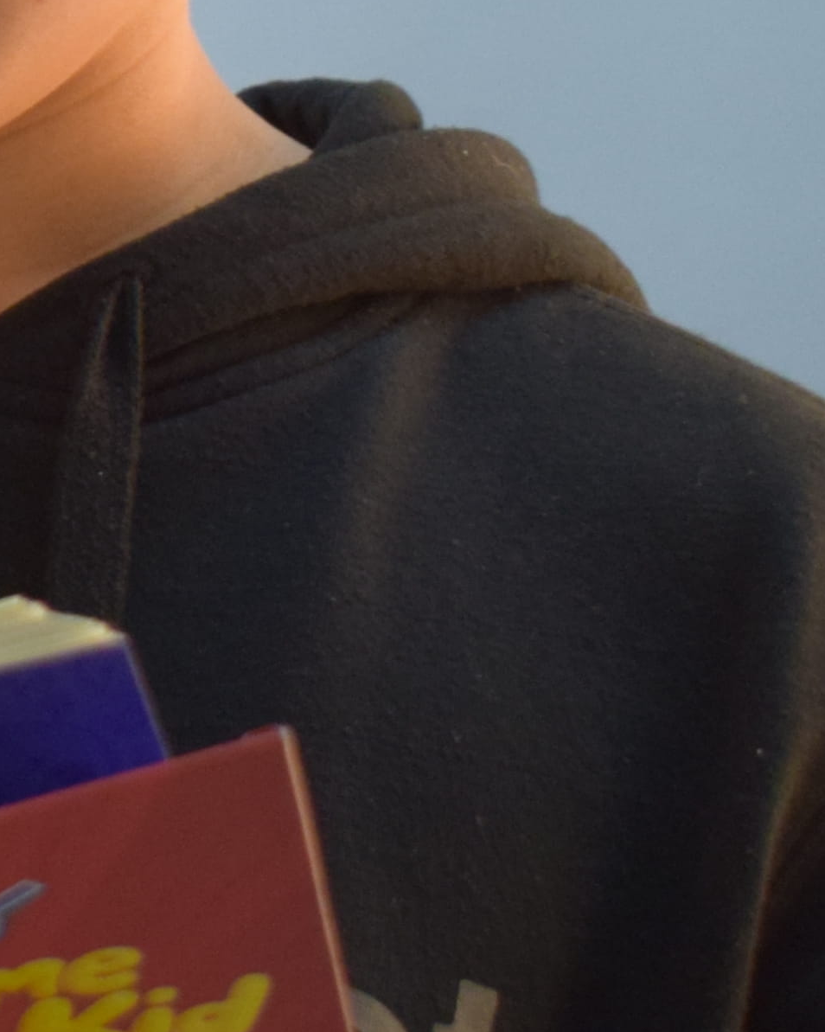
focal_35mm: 205
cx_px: -1559
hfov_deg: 6.9
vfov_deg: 9.3
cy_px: -46
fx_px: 6269
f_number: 4.2
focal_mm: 29
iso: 1000
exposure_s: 1/60
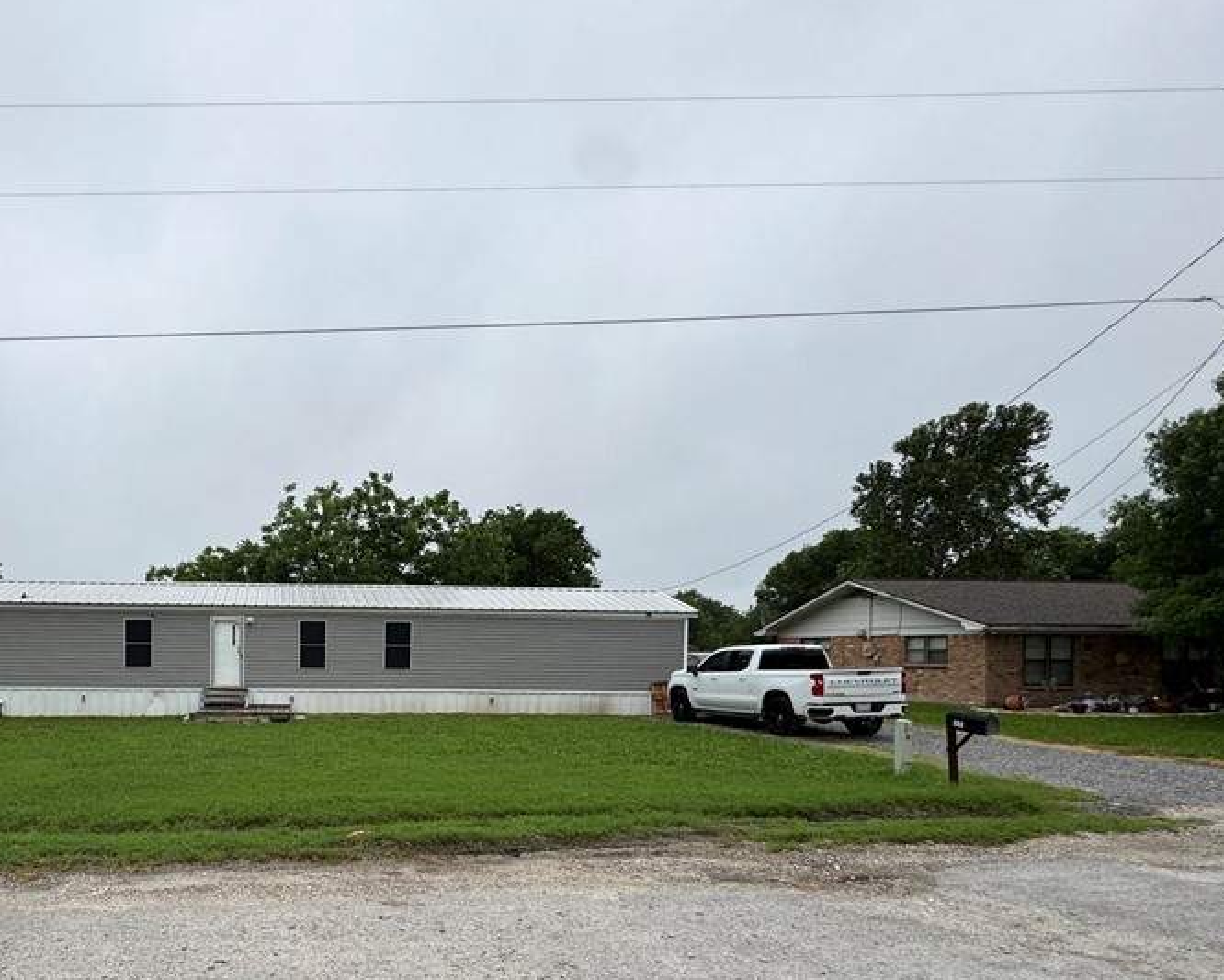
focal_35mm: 21
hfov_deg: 72.8
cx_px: 323
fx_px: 761
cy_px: 666
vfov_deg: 63.6
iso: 64
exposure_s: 1/99
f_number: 2.2
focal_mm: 2.22
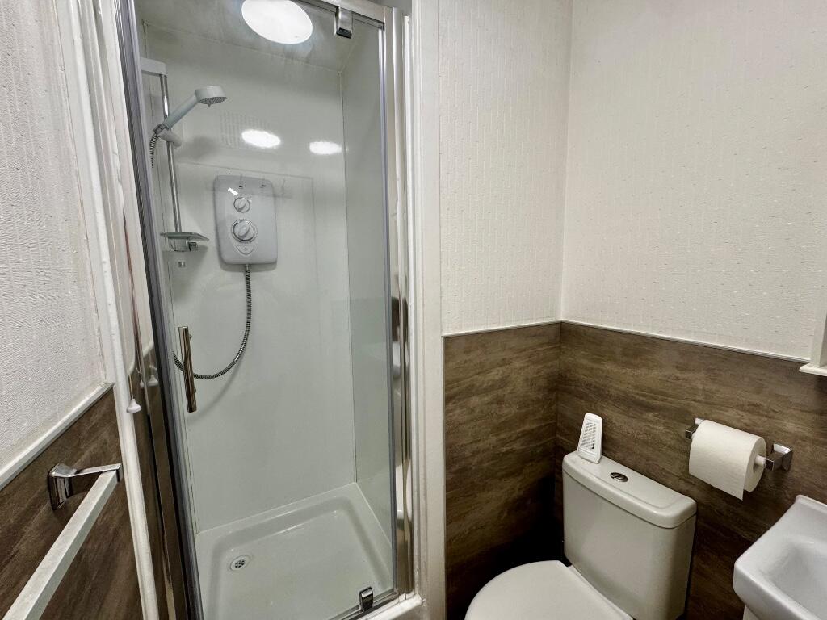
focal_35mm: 14
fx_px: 334
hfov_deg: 102.1
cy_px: 310
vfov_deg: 85.7
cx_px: 414
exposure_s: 1/100
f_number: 2.2
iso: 200
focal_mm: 2.22
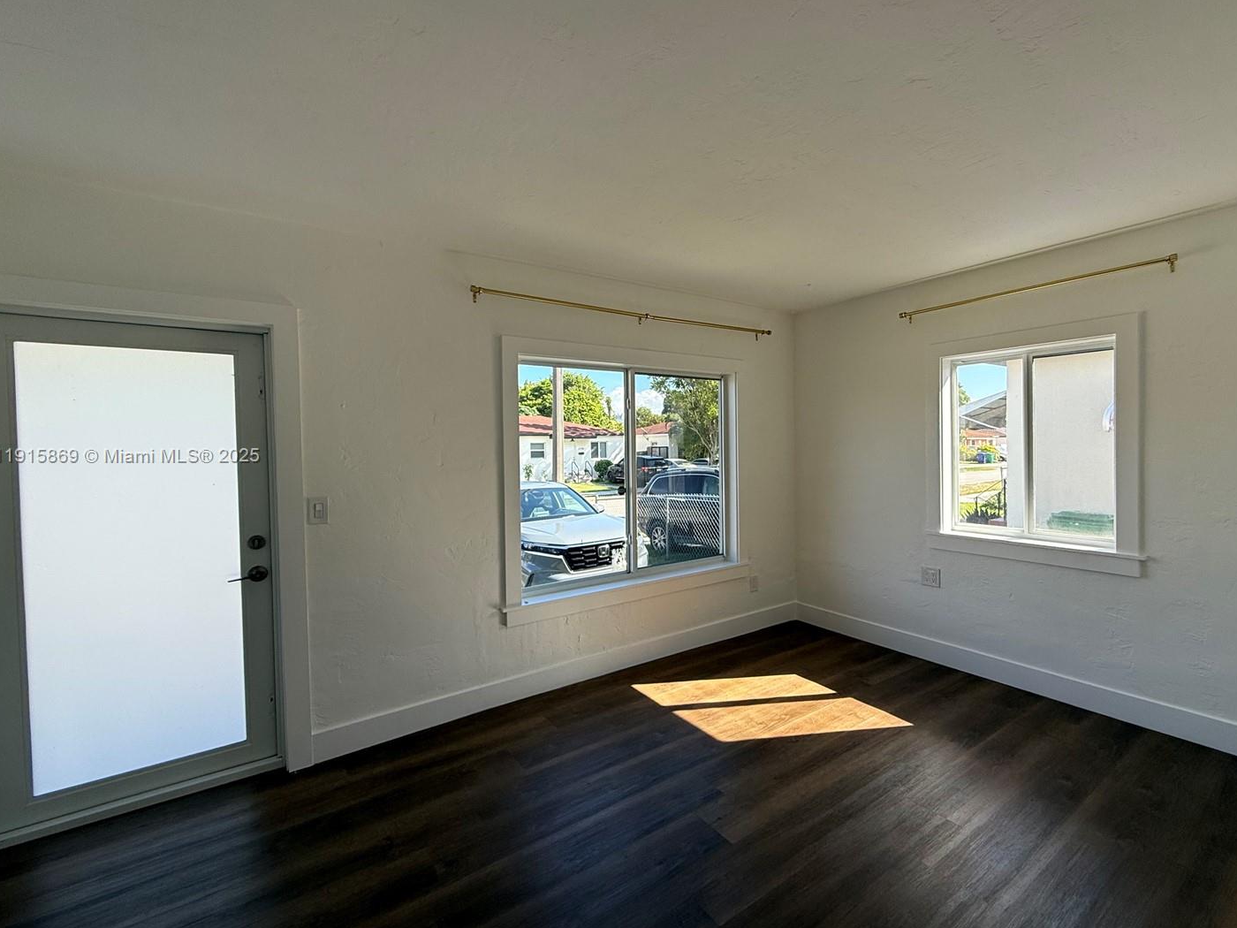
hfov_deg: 94.2
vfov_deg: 78.1
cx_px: 684
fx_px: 572
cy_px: 457
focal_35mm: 16
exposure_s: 1/308
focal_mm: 2.22
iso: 64
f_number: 2.2
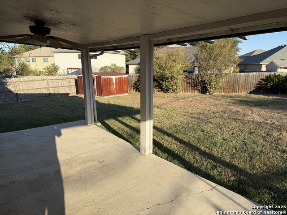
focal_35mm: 24
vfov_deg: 56.8
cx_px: 144
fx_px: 199
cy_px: 108
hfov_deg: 71.6
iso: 80
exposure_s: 1/2611
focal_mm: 6.76
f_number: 1.78
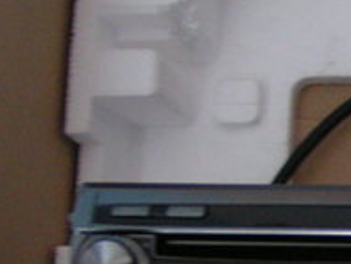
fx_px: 1300
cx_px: 538
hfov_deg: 14.3
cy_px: 179
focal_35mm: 128
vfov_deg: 11.6
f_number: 2.8
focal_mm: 5.8
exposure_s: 1/20
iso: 200
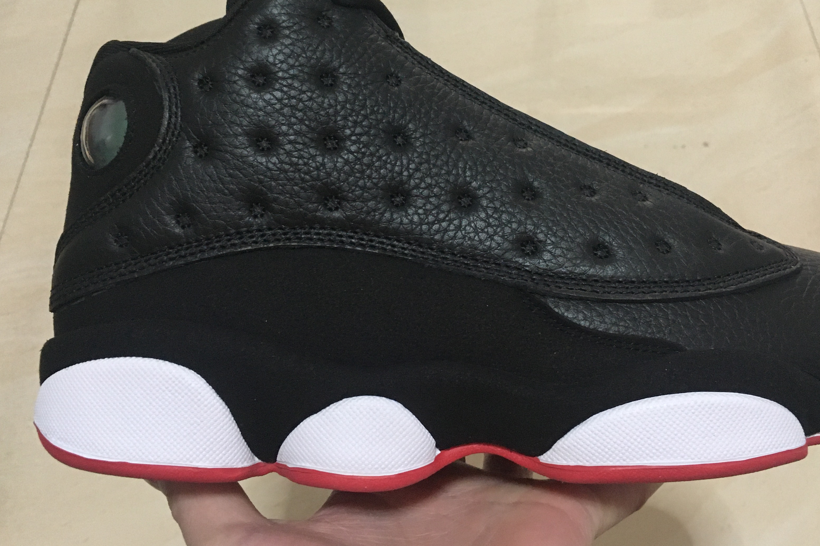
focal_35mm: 39
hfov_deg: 49.4
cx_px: 464
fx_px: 888
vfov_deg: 33.8
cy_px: 166
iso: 250
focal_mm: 4.15
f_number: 2.2
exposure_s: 1/33
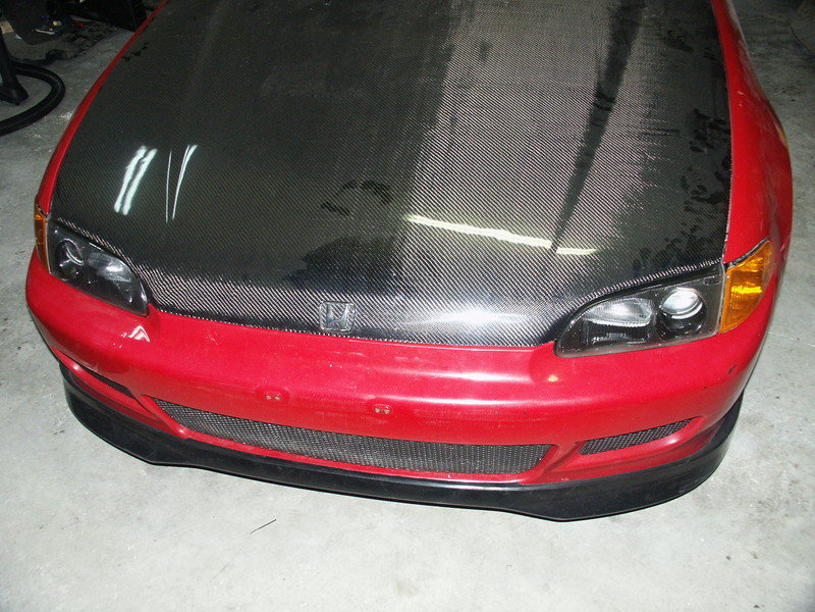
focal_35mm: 32
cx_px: 408
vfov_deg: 44.2
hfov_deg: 56.8
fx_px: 753
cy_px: 306
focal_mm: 8.3
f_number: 2.8
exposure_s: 1/45
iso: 200
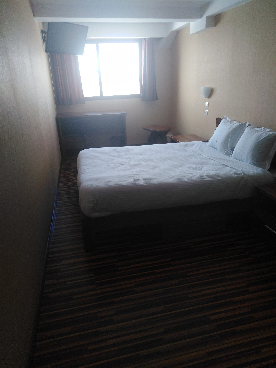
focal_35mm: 26
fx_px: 276
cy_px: 184
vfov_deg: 67.3
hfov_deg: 53.1
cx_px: 138
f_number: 2.2
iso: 115
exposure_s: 1/60
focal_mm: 3.46
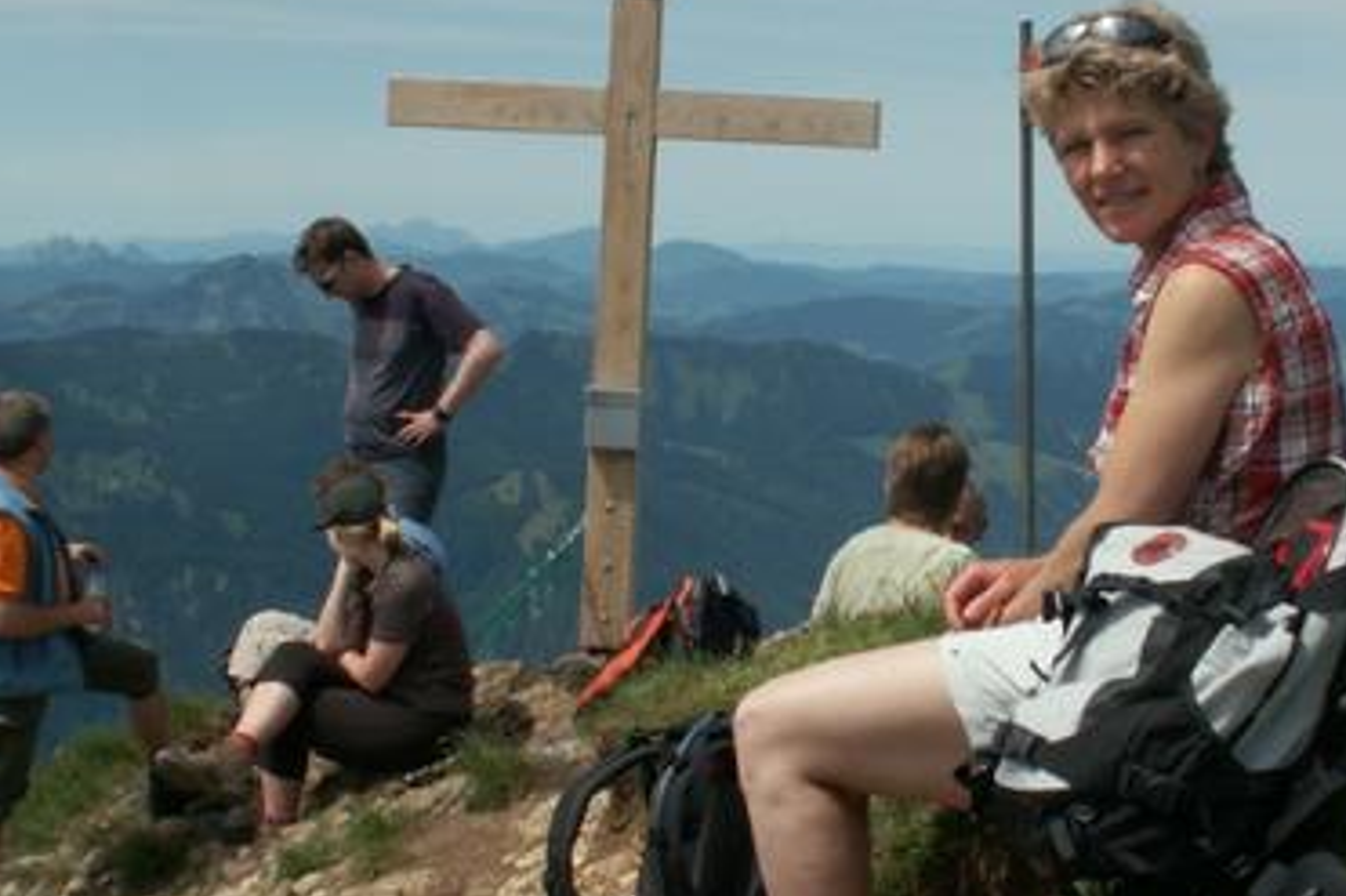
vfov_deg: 17.3
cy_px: 417
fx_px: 2952
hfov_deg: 25.4
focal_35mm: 79
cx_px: 983
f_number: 8
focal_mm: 7.23
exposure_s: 1/250
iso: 50
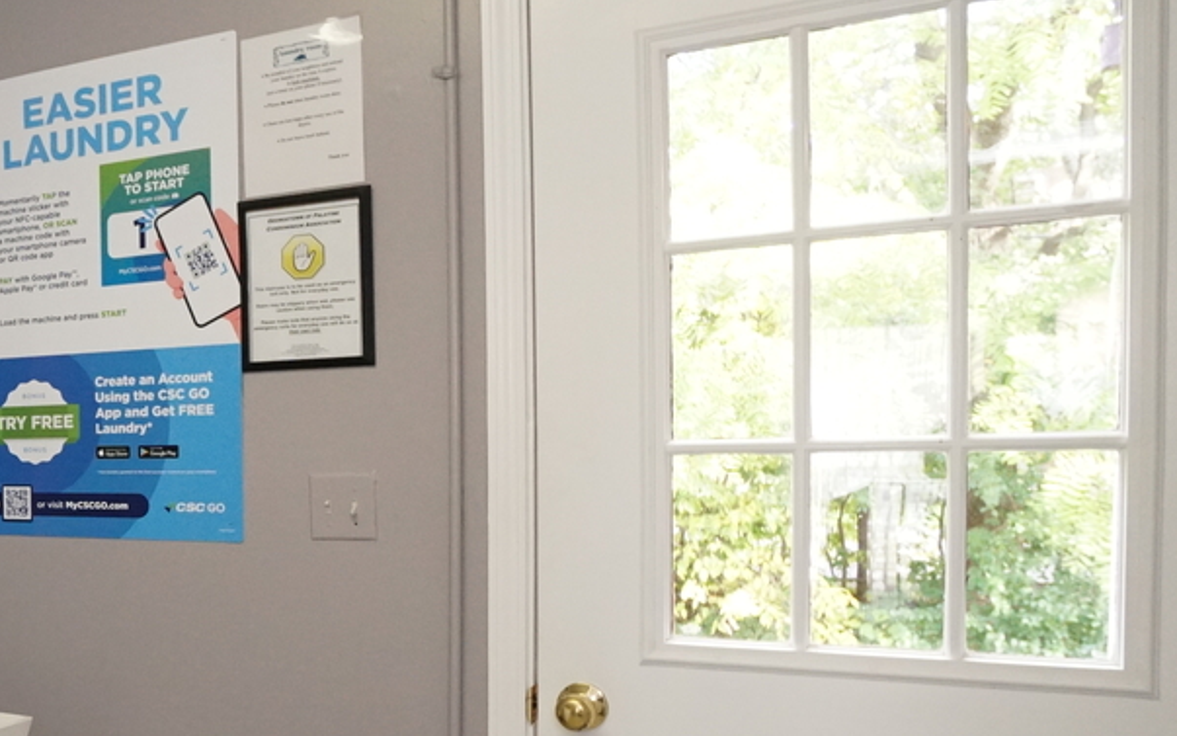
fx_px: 1315
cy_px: 527
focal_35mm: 41
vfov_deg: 30.9
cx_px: -128
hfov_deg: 39.2
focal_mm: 10
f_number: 4
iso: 2000
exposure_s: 1/160
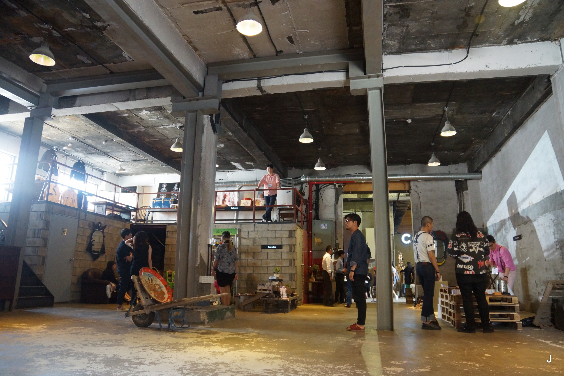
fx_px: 376
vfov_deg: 53.1
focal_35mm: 24
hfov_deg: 73.7
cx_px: 282
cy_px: 188
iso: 1600
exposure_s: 1/60
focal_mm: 16
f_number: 3.2
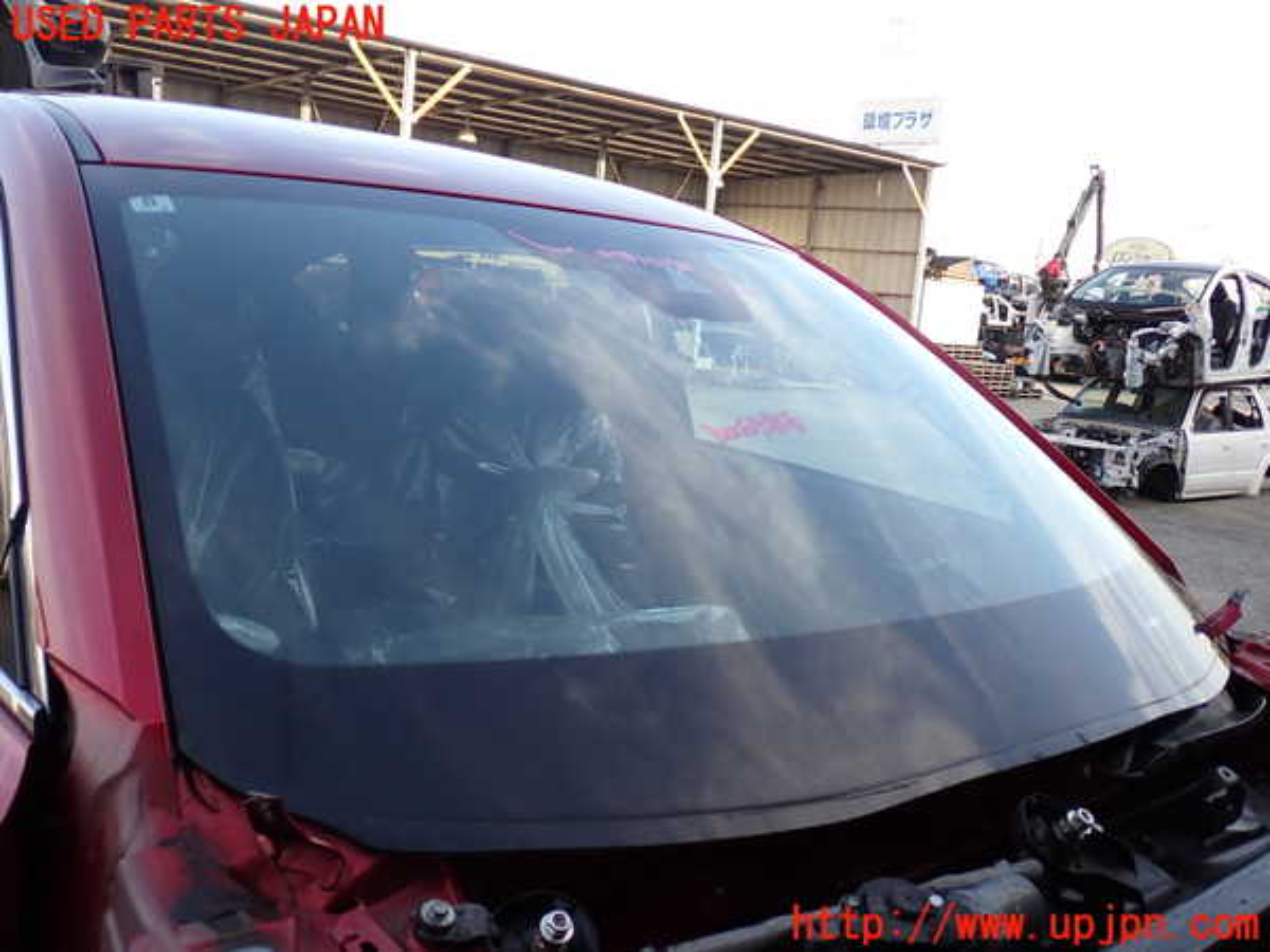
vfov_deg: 39.7
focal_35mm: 36
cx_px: 635
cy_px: 476
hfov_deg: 51.4
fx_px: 1321
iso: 100
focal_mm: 6.37
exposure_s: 1/200
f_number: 2.5
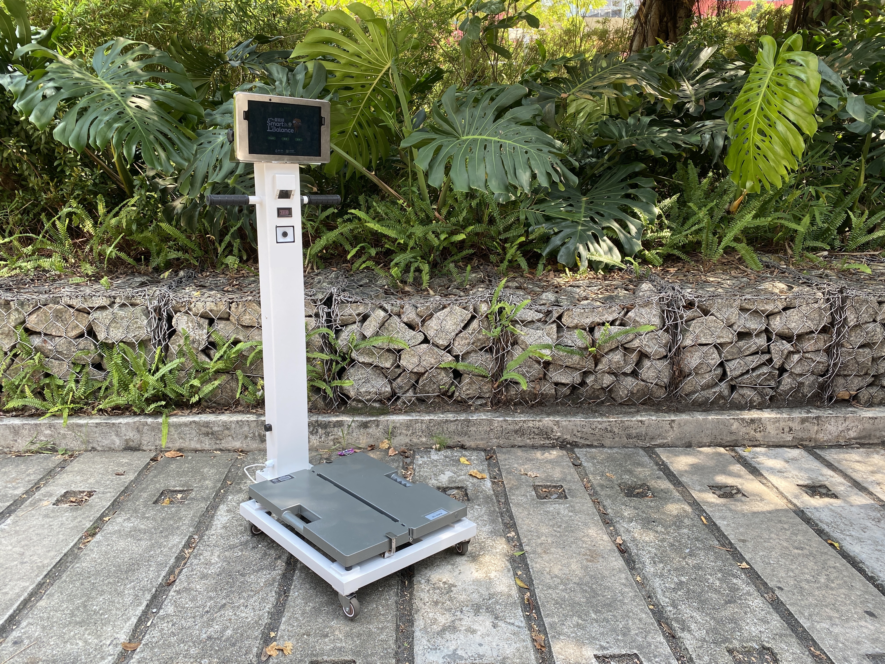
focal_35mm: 26
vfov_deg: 53.1
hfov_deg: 67.3
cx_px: 442
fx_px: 665
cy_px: 332
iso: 32
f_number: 1.8
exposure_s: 1/159
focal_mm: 4.25
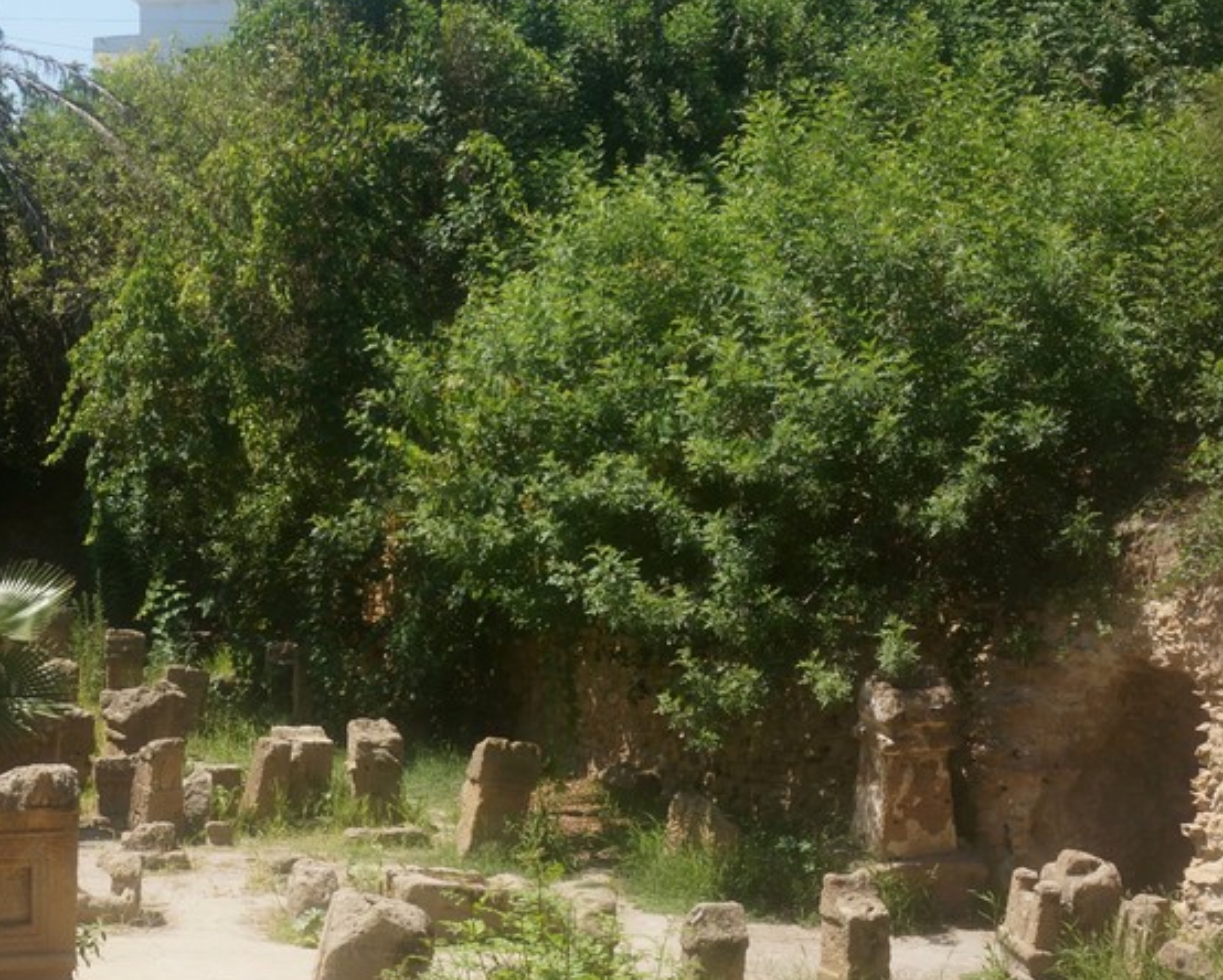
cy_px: 616
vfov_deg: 26.2
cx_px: 64
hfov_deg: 30.6
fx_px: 2101
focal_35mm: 58
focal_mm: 19
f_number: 8
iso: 100
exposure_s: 1/200
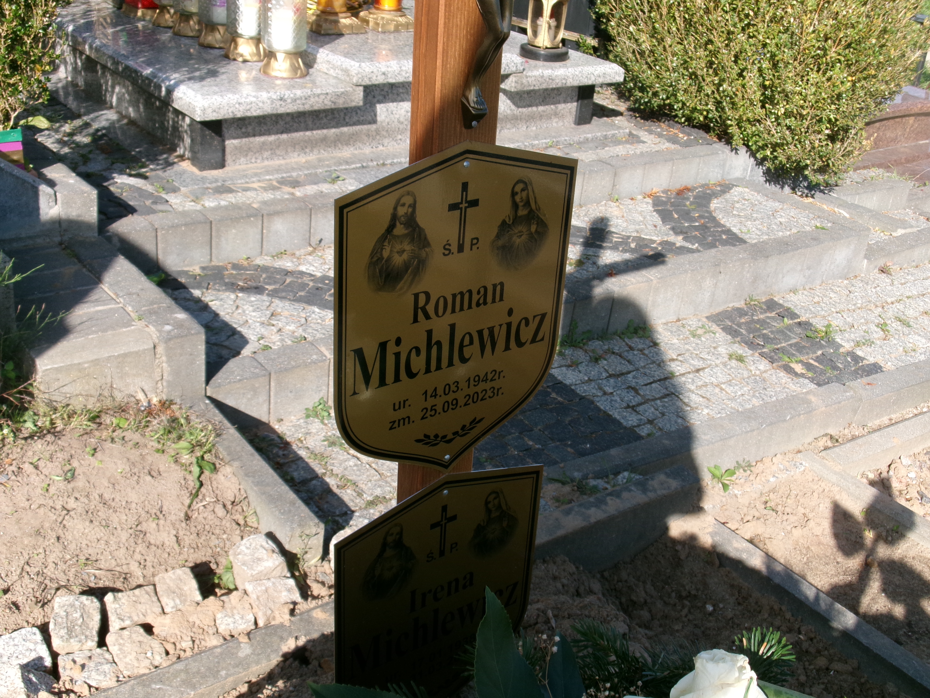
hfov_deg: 43.9
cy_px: 349
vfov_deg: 33.6
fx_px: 1155
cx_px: 465
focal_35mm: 43
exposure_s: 1/70
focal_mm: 7.8
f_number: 12.5
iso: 100
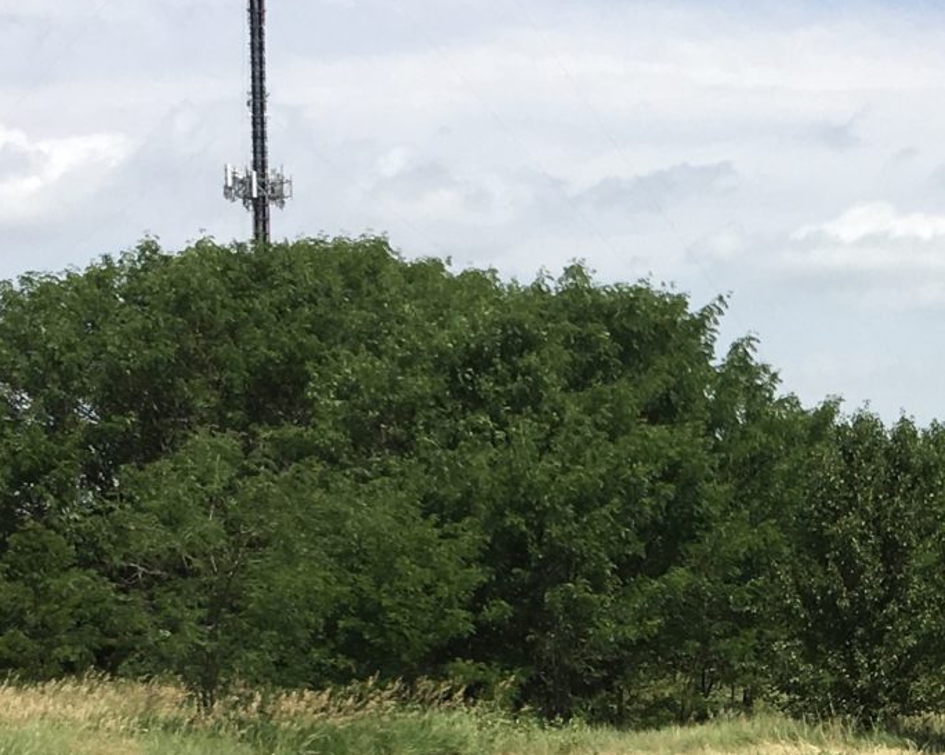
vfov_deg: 14.1
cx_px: 946
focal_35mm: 106
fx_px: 2964
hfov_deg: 17.7
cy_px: 907
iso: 25
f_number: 2.2
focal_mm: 4.15
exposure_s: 1/2137
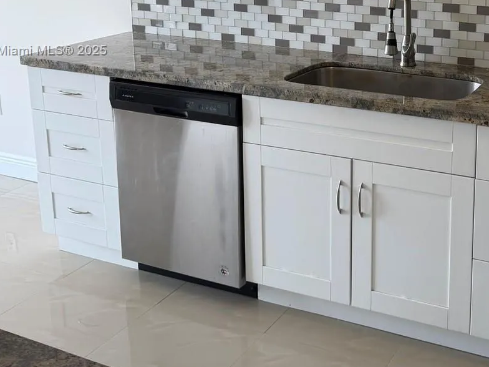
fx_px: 692
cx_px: 406
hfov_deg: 37.2
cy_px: 51
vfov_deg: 28.7
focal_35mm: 49
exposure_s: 1/130
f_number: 1.78
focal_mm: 6.76
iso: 50
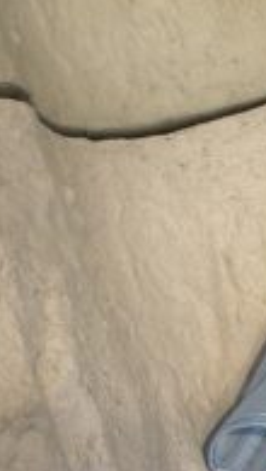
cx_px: 474
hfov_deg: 8.2
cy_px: 153
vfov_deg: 15.0
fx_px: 1789
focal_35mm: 143
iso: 50
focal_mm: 6.76
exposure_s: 1/121
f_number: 1.78
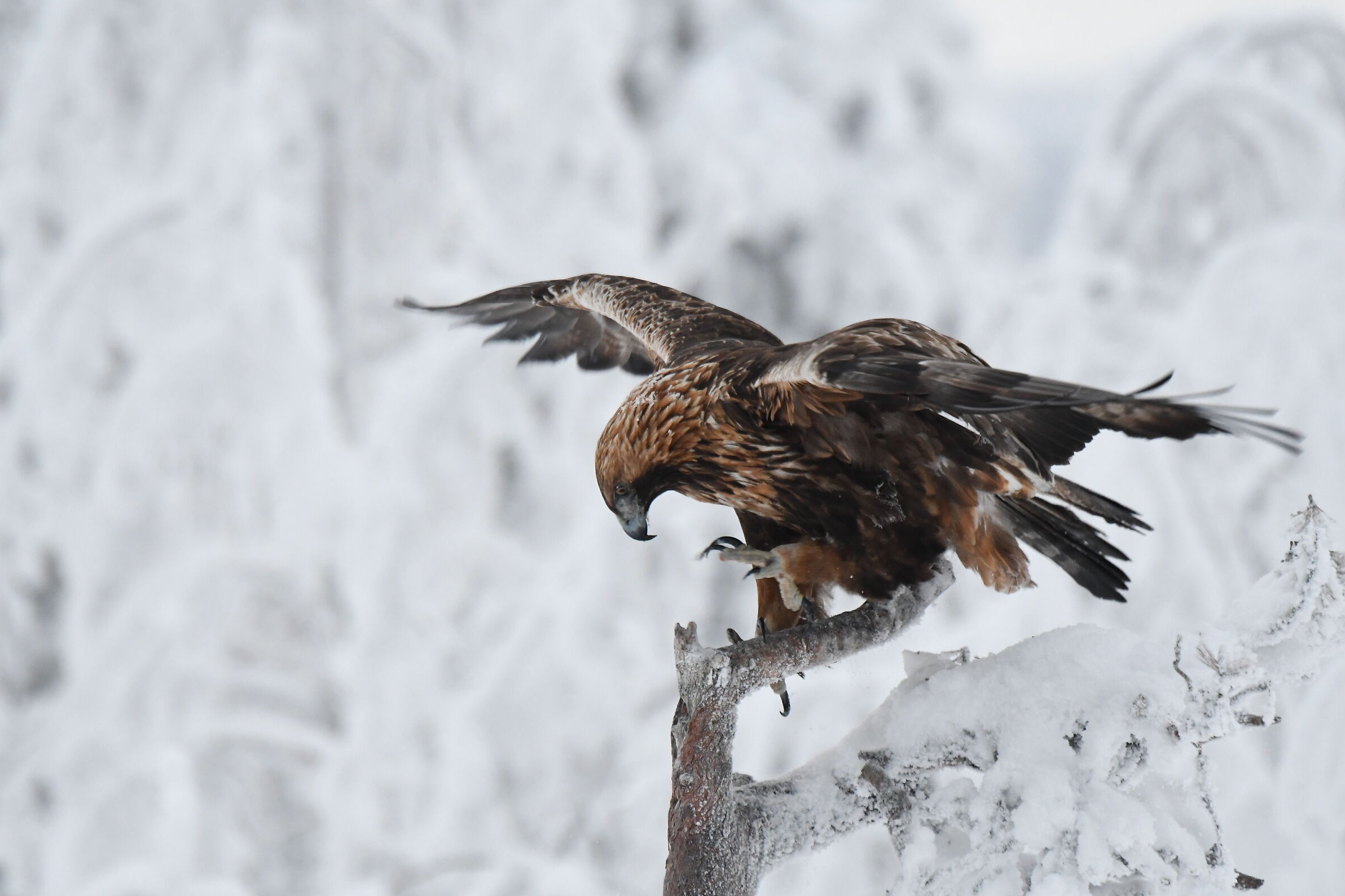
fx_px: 22563
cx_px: 670
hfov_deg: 3.4
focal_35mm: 604
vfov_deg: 2.3
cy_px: 445
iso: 2500
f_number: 7.1
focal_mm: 400
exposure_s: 1/640
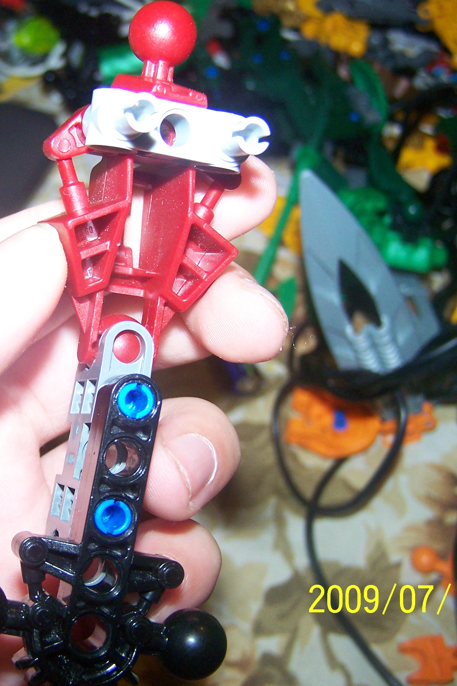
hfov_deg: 25.0
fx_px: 1009
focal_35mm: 53
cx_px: 77
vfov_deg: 37.5
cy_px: 342
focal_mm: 6.3
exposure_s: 1/60
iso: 160
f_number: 2.8
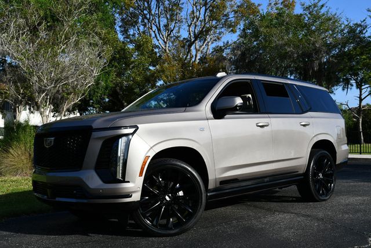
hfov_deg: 44.5
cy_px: 124
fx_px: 454
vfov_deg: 30.6
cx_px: 186
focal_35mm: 44
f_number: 9
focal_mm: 22
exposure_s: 1/320
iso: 100
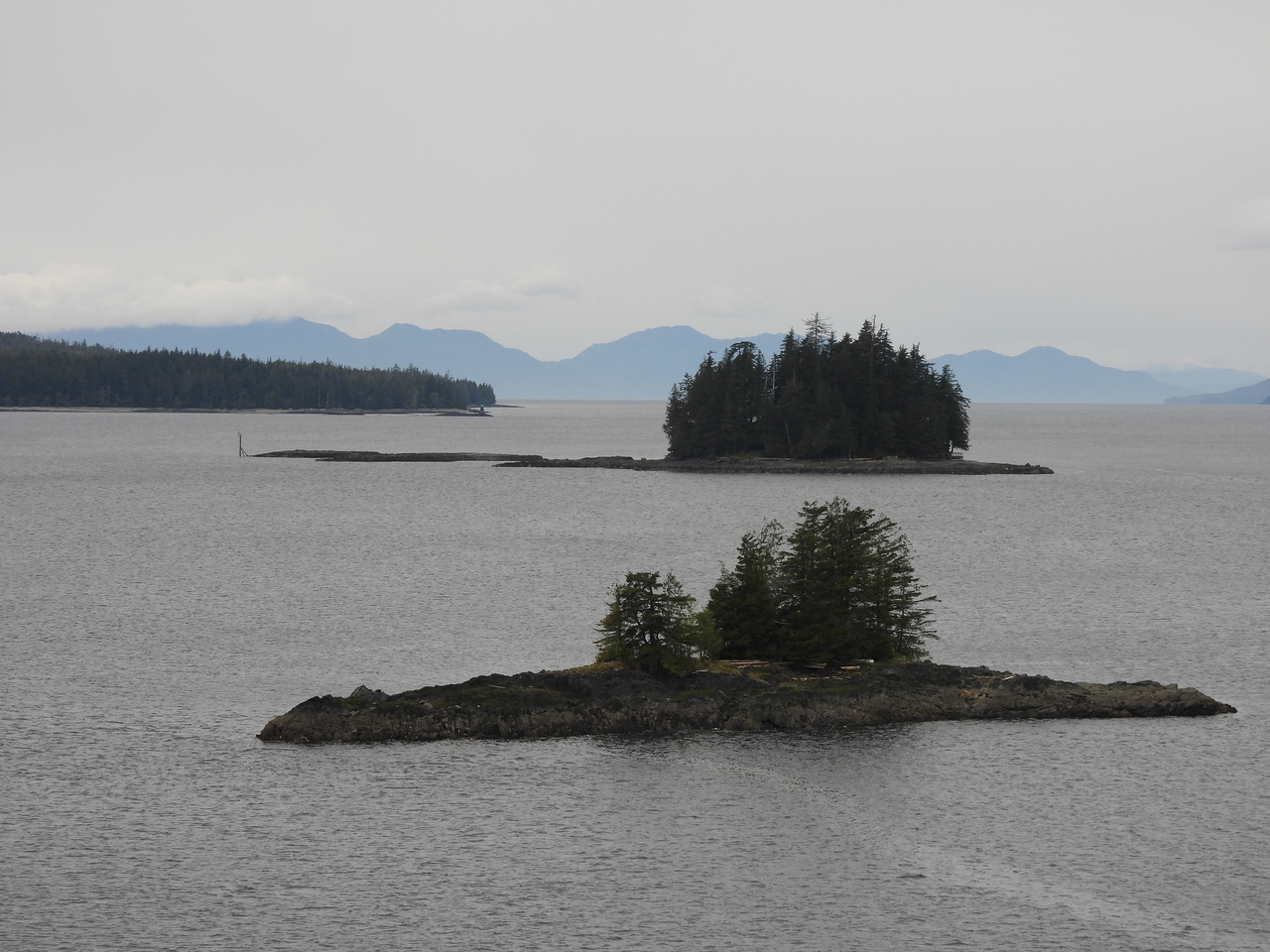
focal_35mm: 135
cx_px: 635
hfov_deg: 14.6
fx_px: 4953
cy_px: 476
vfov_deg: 11.0
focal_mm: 24.1
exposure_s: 1/320
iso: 100
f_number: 4
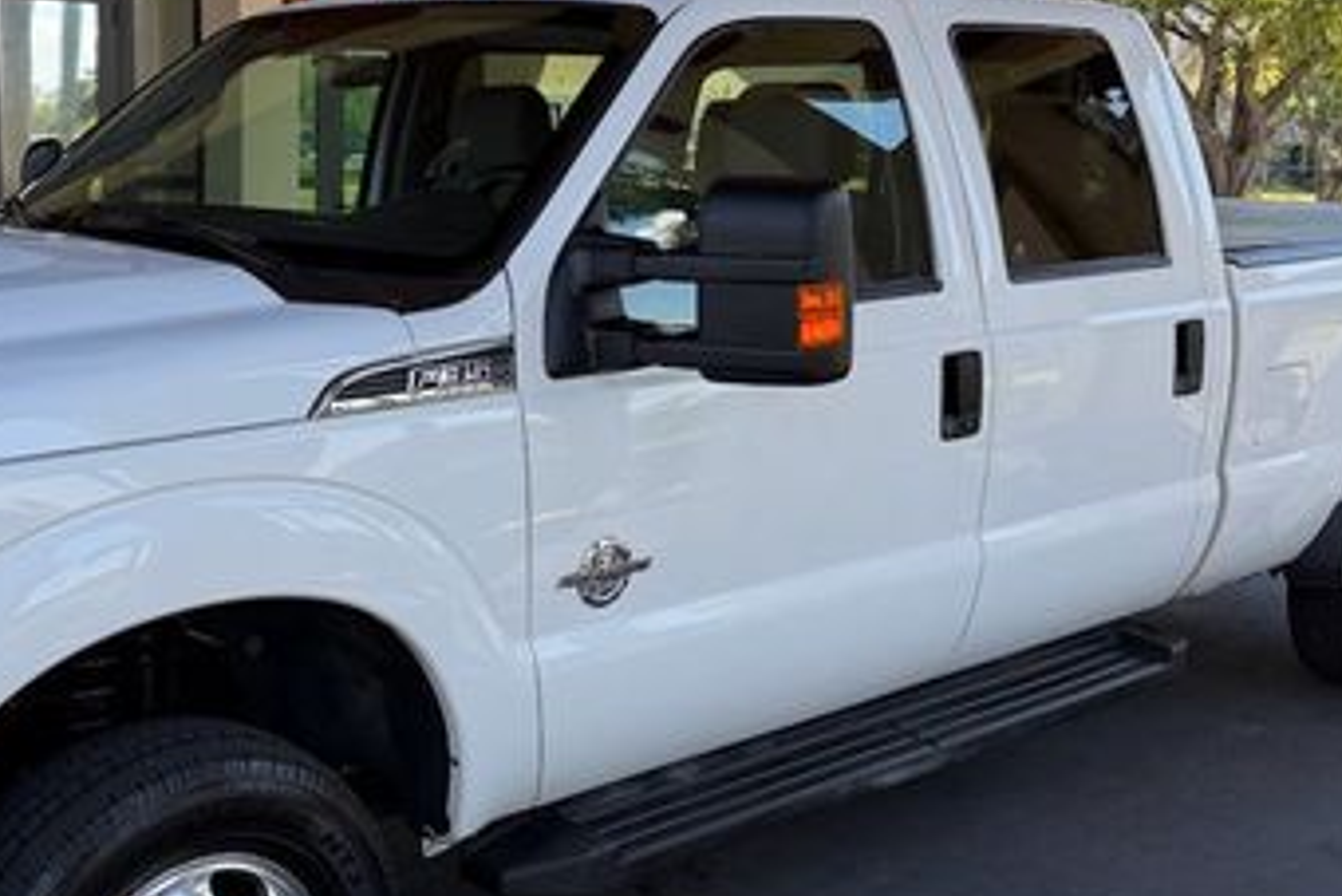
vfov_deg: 28.7
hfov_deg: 41.2
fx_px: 1753
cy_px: 446
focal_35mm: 47
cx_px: 414
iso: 80
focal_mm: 6.76
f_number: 1.78
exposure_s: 1/858
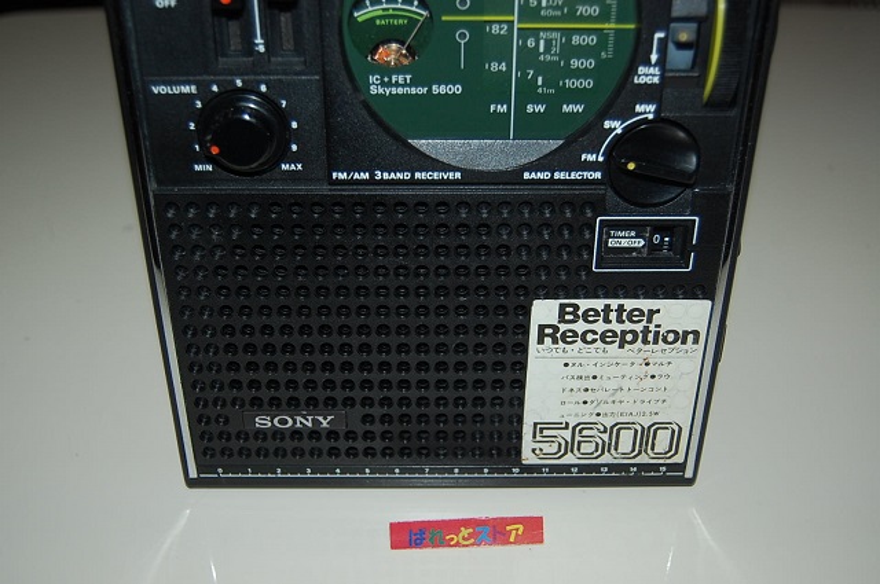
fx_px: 1025
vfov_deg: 31.8
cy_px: 292
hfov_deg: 46.5
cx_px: 440
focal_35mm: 42
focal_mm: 28
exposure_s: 1/60
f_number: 4.2
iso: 320
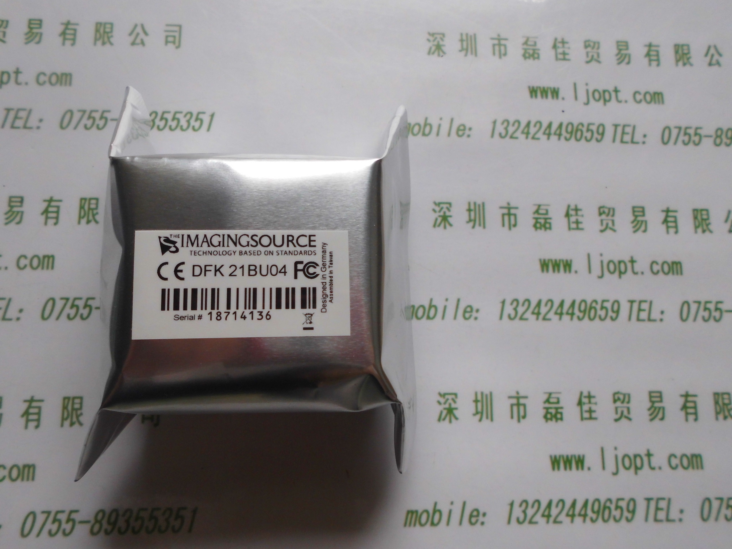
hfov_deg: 67.3
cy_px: 274
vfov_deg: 53.1
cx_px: 366
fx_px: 550
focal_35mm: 26
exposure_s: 1/449
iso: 100
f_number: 3.2
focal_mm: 4.6
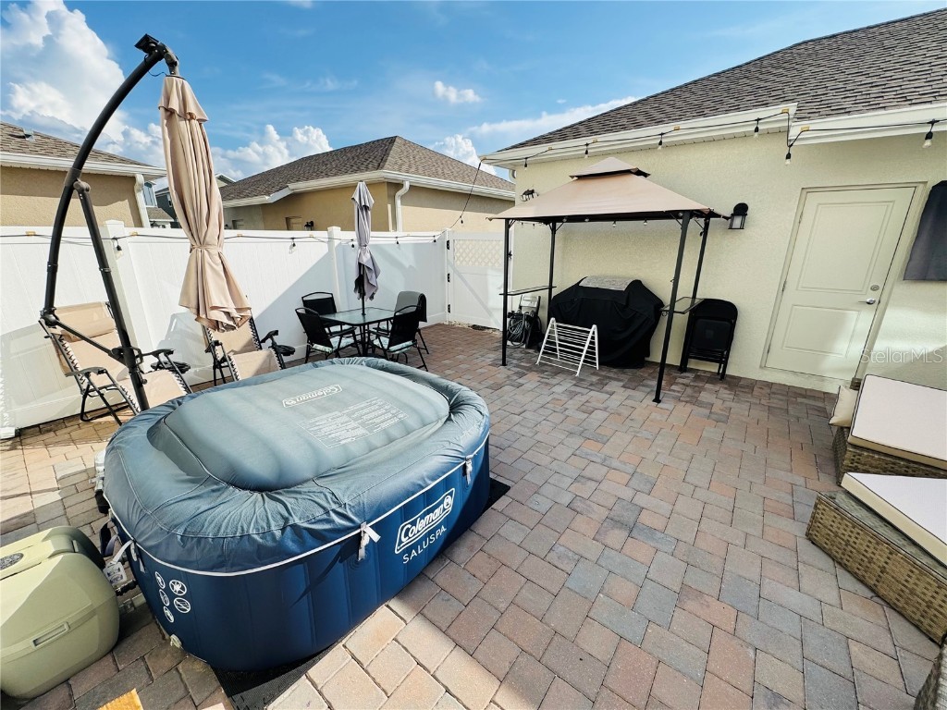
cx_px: 474
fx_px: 383
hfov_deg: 102.1
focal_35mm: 14
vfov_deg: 85.7
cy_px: 355
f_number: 2.2
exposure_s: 1/1217
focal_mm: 2.22
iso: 50
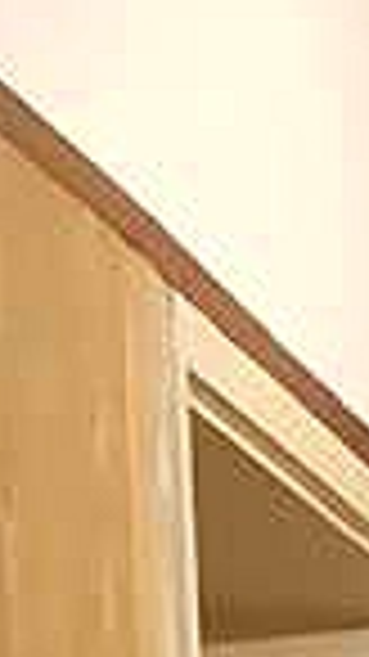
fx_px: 3309
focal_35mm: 190
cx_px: 1341
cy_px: 1901
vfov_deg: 9.3
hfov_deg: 5.7
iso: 500
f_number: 2.2
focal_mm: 2.23
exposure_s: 1/25
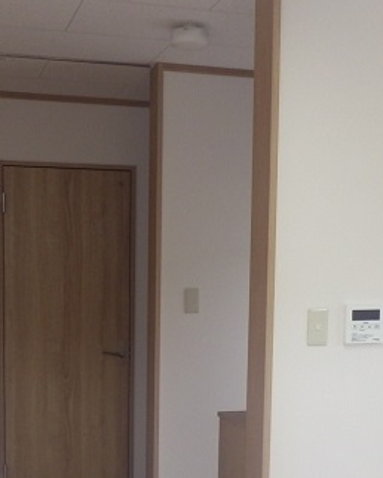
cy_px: 338
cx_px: 181
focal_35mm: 56
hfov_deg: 27.2
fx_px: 793
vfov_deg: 33.1
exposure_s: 1/60
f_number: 3.5
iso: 320
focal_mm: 5
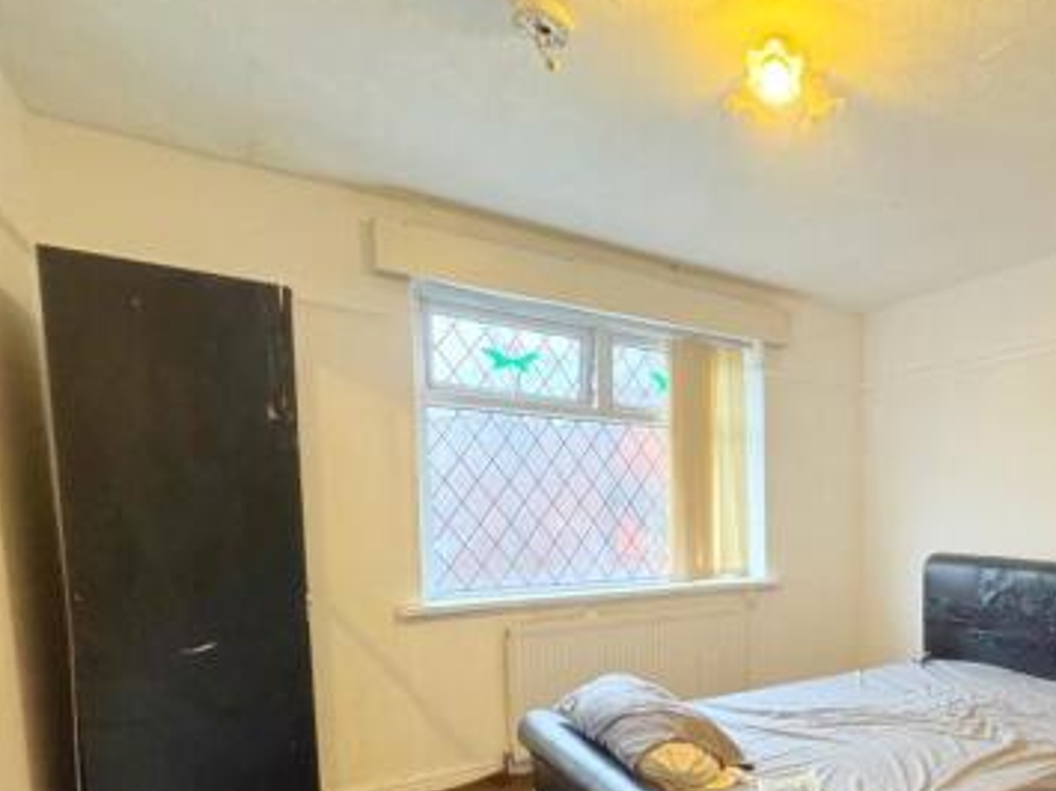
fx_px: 701
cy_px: 581
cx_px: 846
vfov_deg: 56.3
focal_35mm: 23
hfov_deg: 67.0
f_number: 2.2
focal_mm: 2.22
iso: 250
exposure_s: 1/50
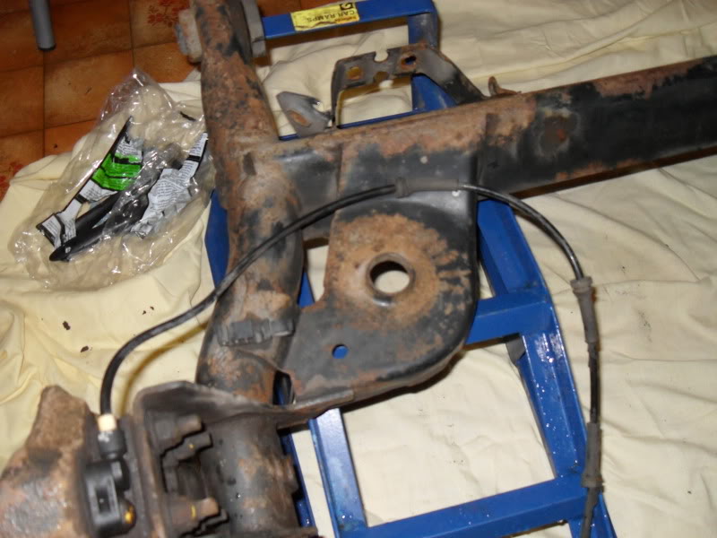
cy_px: 269
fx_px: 725
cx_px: 358
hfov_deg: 52.6
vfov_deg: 40.7
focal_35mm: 35
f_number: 2.8
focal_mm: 6.2
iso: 200
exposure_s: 1/45
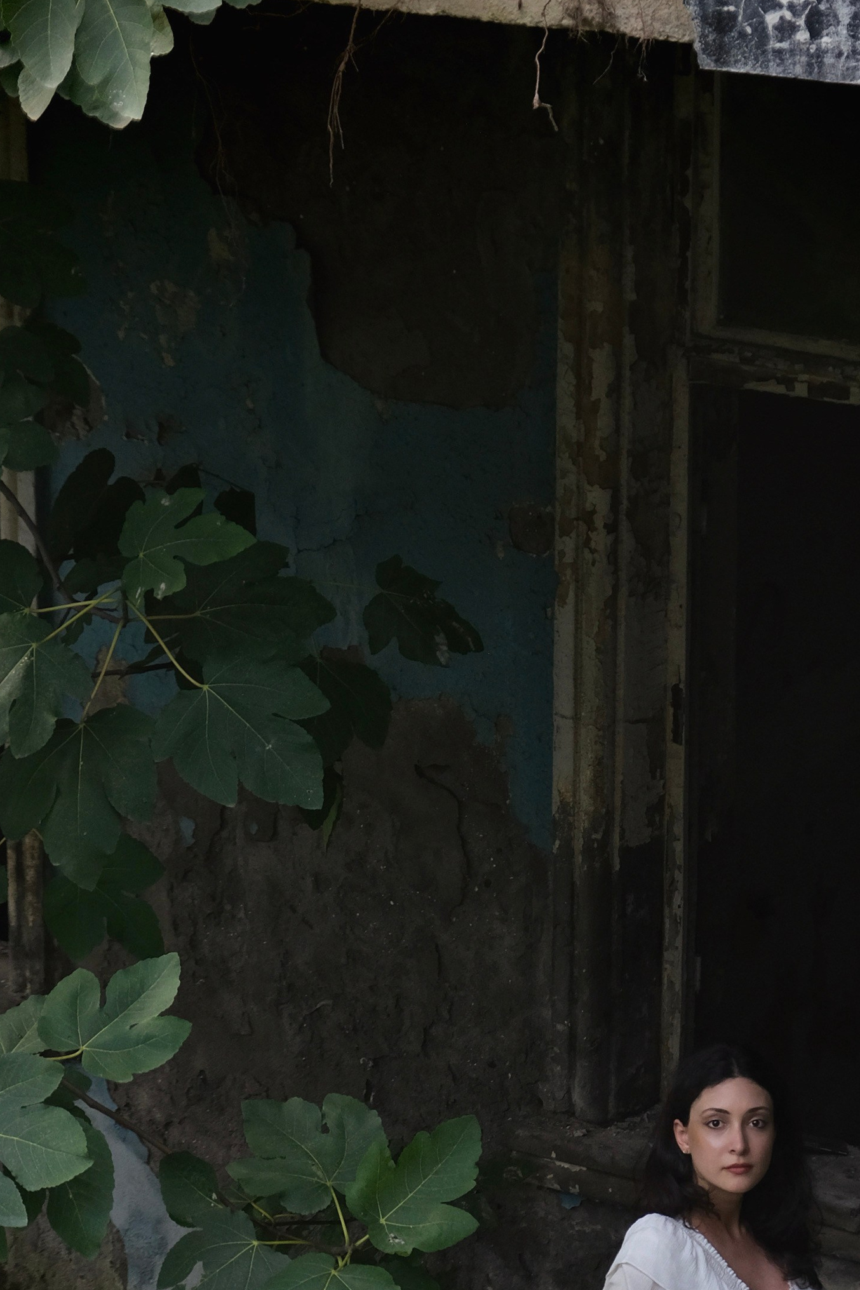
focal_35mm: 138
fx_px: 4945
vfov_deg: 14.8
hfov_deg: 9.9
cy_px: 892
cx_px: 644
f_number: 4
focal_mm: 48.4
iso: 800
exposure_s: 1/1000
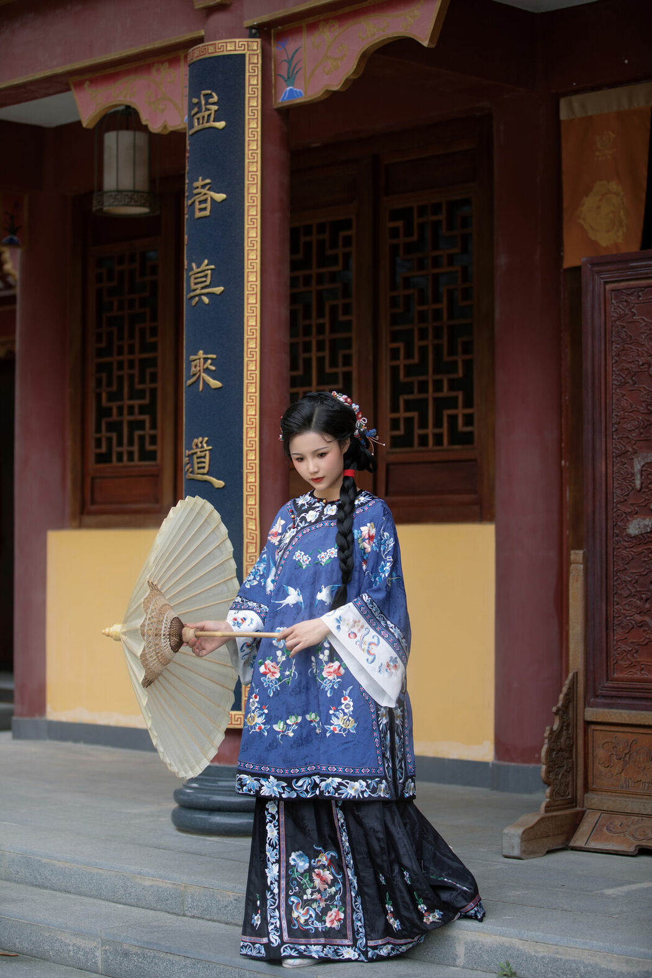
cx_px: 326
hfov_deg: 18.4
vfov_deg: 27.3
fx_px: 2010
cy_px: 489
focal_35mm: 74
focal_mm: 75
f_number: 2.8
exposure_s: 1/640
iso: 160
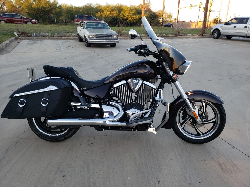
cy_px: 94
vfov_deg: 53.1
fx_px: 188
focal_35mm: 26
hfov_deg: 67.3
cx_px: 125
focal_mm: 4.3
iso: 64
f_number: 2.4
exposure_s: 1/120
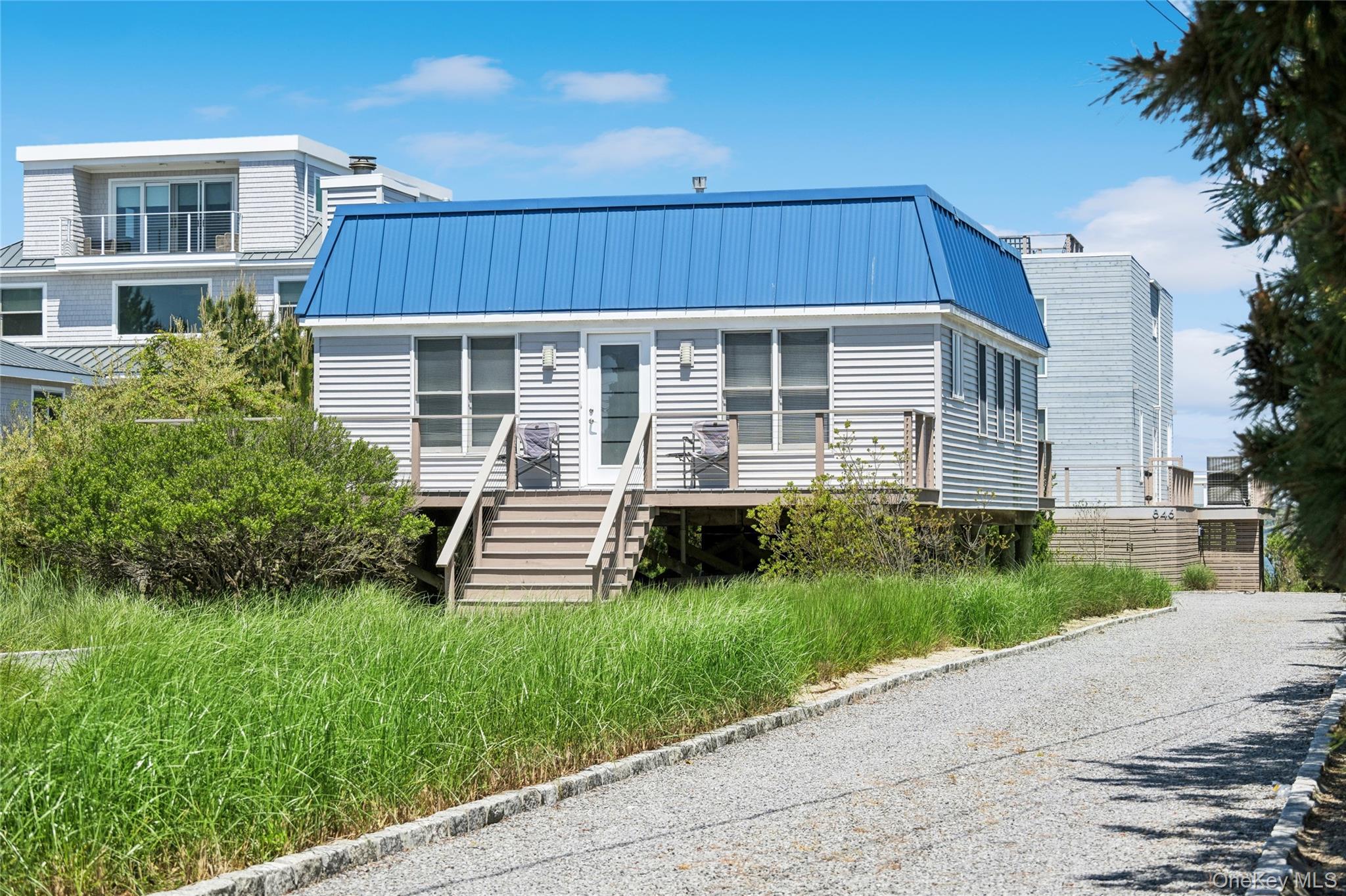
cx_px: 673
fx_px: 2616
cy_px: 448
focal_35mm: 70
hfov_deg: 28.9
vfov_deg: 19.4
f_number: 8
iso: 640
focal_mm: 70
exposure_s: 1/2000
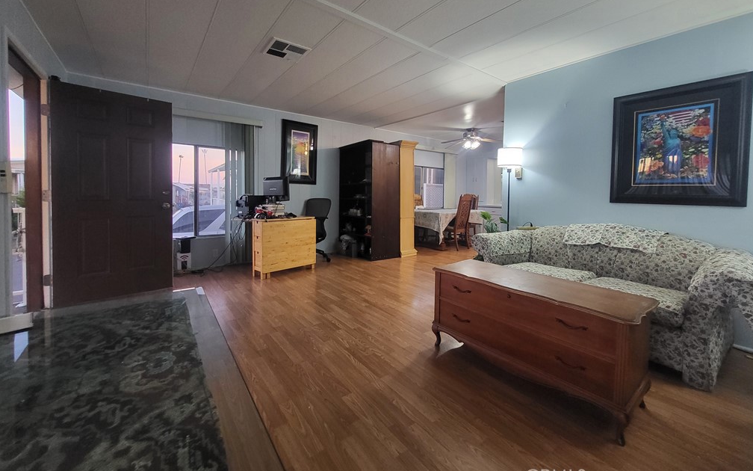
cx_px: 376
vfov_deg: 78.1
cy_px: 200
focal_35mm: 14
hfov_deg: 105.3
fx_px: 287
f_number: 2.2
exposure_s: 1/40
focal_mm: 1.74
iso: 320
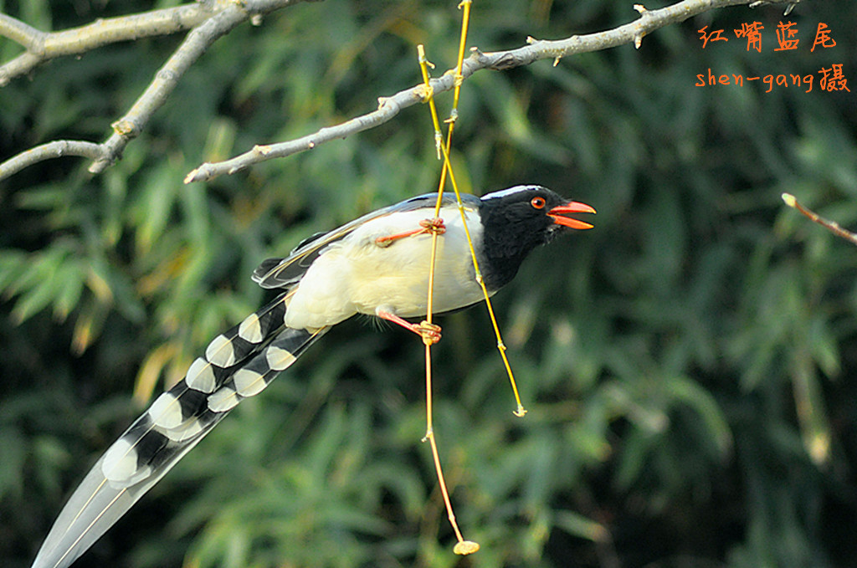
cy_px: 284
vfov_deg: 3.0
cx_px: 428
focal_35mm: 450
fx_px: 10694
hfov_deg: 4.6
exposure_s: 1/1600
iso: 1600
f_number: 5.6
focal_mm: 300
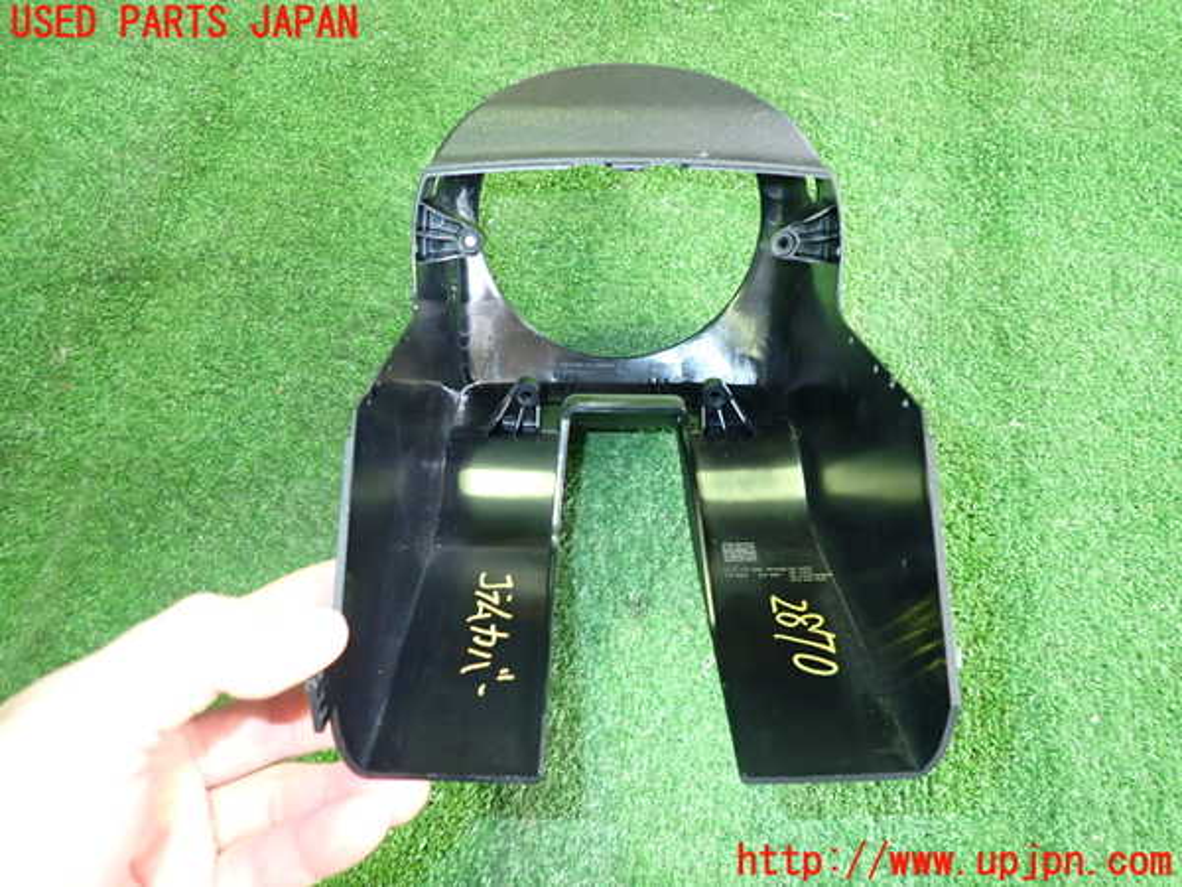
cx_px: 591
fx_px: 854
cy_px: 444
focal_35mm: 25
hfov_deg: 69.4
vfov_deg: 54.9
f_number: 2
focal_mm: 4.5
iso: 500
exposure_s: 1/30
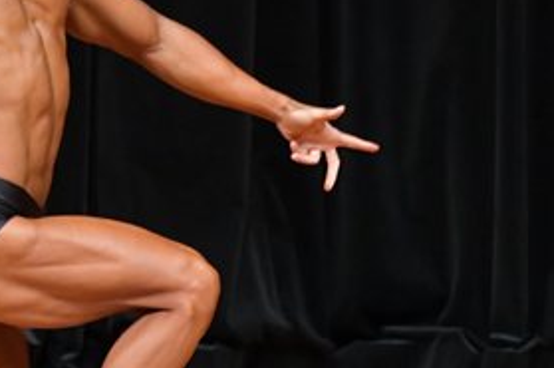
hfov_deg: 2.2
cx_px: 59
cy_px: 56
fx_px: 14748
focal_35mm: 960
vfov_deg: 1.4
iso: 5000
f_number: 5.6
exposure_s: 1/400
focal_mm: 230
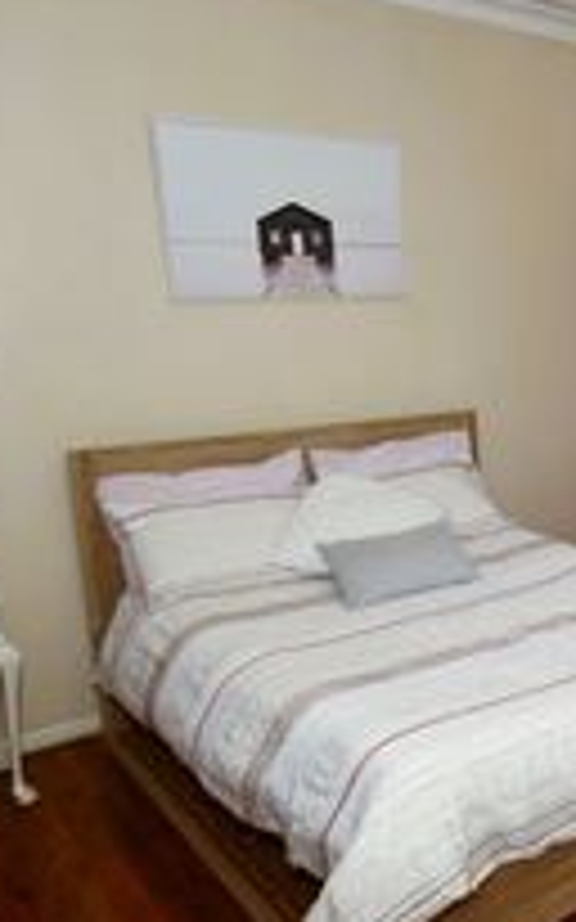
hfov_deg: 30.4
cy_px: 457
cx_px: 702
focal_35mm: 35
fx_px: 880
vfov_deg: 55.3
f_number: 4
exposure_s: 1/60
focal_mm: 10
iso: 100
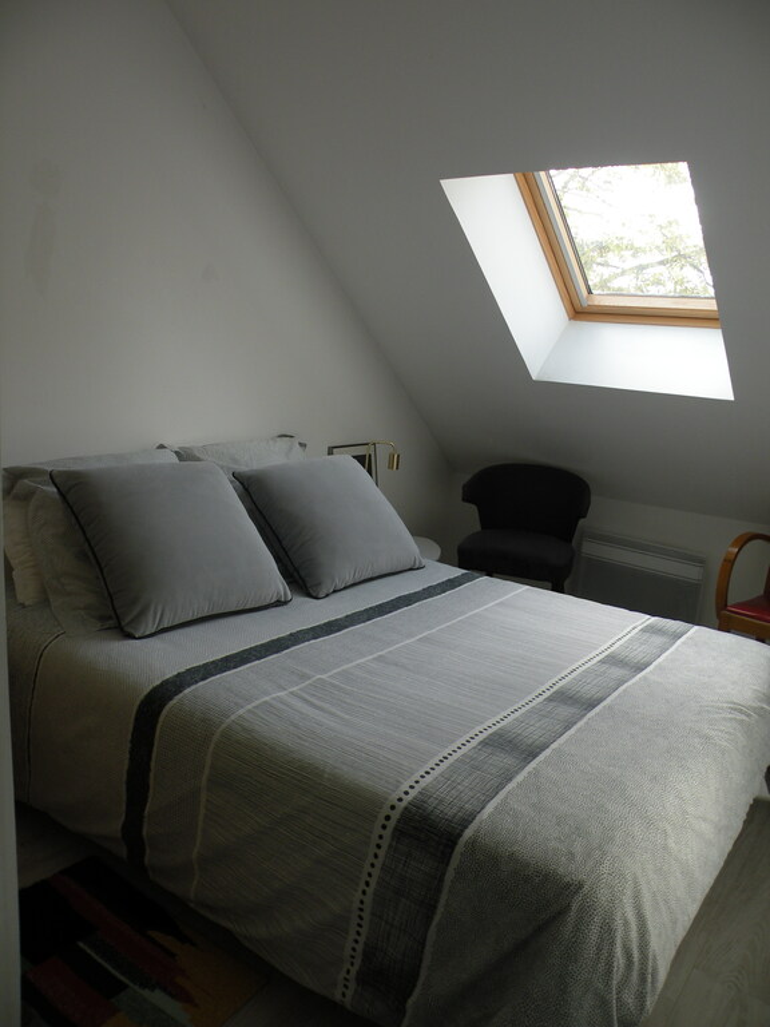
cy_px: 514
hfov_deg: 51.4
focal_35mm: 27
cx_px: 385
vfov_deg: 65.3
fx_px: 801
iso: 64
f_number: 3.2
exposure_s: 1/58.1
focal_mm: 4.7
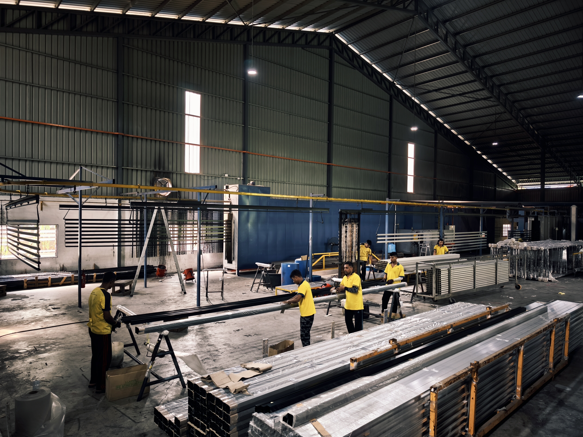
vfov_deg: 58.9
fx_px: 387
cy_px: 218
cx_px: 292
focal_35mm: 23
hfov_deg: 73.9
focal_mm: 6.57
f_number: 1.6
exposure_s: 1/50.1
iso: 400
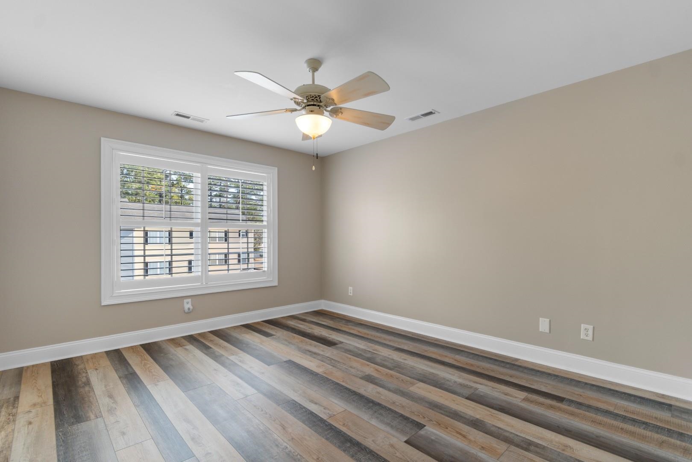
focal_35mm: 16
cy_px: 231
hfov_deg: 96.7
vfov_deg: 73.7
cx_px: 346
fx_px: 308
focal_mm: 11
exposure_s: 1/50
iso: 100
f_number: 4.8
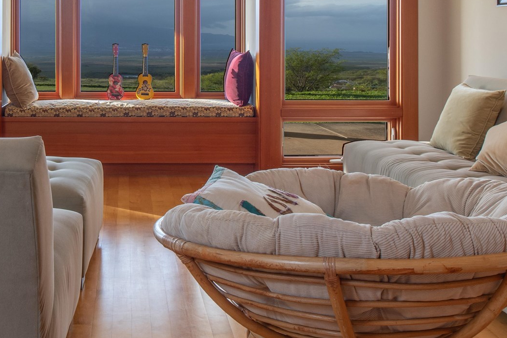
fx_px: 620
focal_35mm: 44
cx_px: 127
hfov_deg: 43.1
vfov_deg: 29.2
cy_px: 32
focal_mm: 15
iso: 160
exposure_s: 1/250
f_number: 10
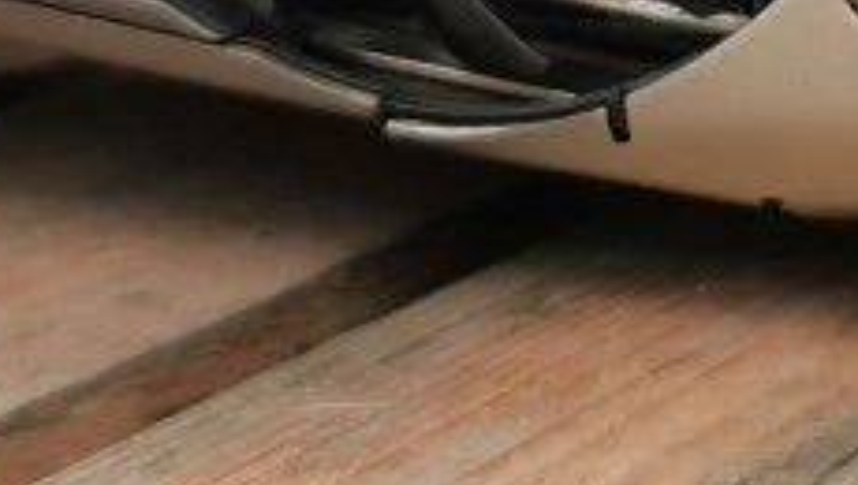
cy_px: -616
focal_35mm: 159
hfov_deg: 13.5
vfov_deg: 7.3
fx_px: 3622
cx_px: 604
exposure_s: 1/126
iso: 50
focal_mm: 5.56
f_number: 1.6
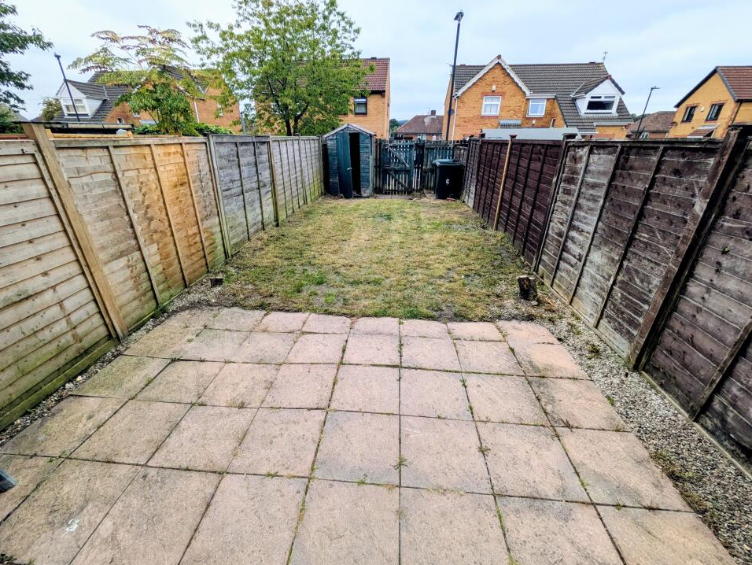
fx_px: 326
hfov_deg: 98.1
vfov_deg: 81.8
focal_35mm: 15
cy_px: 294
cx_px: 370
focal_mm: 1.83
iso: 46
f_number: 2.2
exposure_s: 1/515
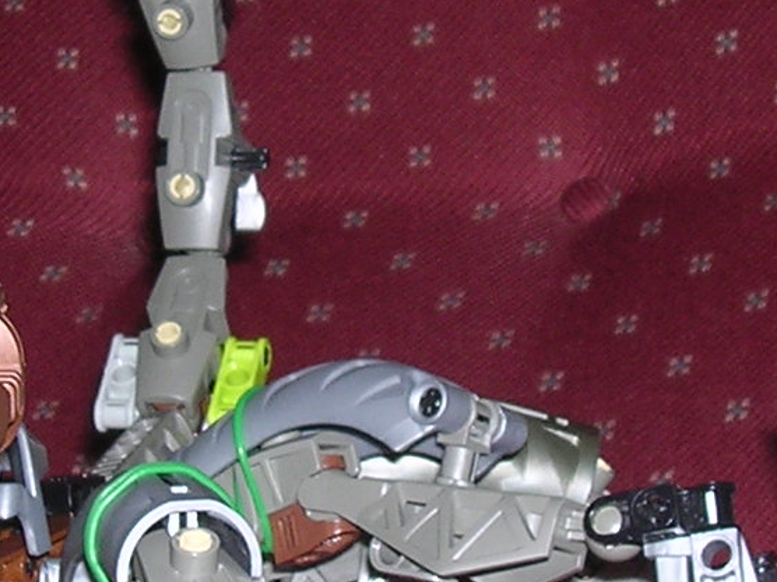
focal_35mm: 140
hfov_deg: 14.1
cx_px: 277
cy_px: 229
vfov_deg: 10.6
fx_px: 3142
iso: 100
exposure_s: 1/60.1
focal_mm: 5.8
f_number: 2.8
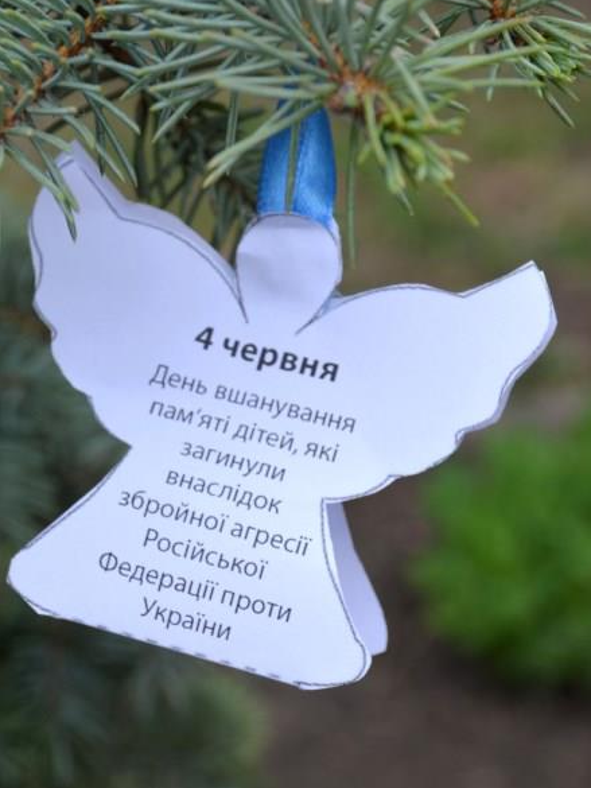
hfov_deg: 11.8
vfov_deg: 15.6
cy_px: 392
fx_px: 2867
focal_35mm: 126
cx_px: 193
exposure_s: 1/250
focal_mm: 50
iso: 200
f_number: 8
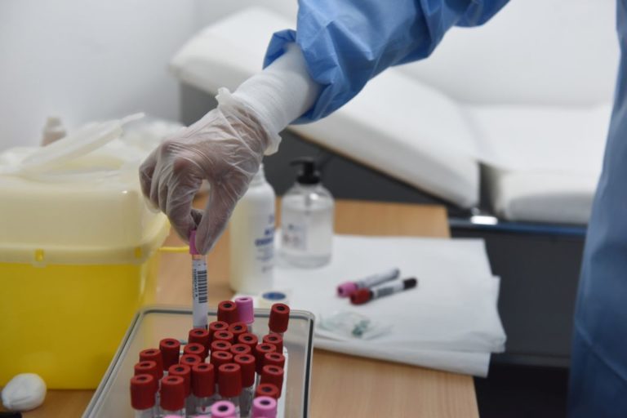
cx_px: 314
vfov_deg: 28.1
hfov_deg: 41.1
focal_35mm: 48
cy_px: 209
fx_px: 836
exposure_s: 1/250
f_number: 4
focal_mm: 48
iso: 1600
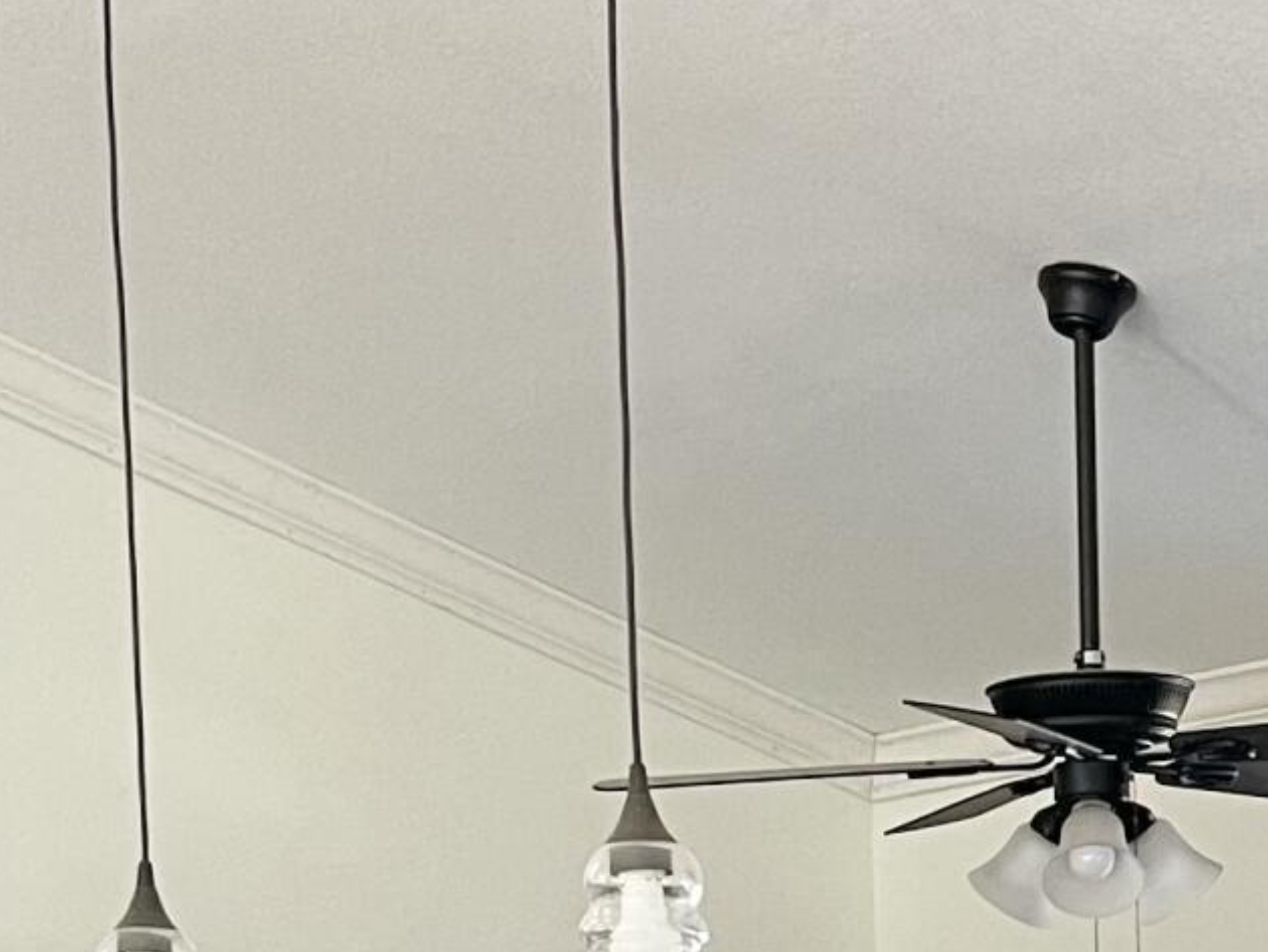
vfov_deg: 11.5
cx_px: 1043
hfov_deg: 16.4
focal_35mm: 119
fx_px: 4361
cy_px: 1739
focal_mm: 5.1
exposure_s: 1/78
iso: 125
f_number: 1.6
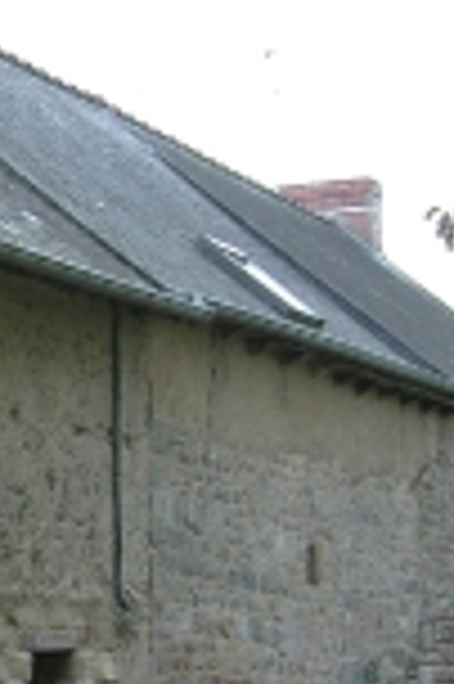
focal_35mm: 123
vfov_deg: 16.5
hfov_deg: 10.9
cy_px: 562
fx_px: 2332
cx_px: -72
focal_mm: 8.9
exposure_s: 1/114
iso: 100
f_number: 3.5
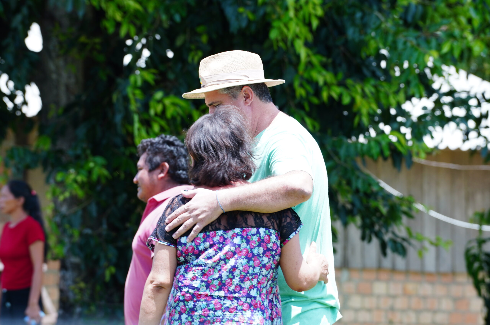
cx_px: 245
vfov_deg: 5.2
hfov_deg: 7.8
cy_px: 162
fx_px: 3610
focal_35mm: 266
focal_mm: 177
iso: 160
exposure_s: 1/160
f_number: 6.3
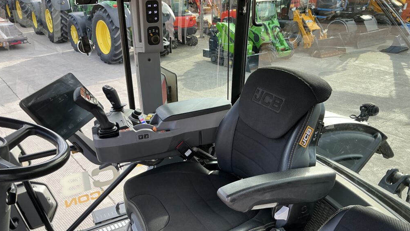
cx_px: 203
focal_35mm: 31
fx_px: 337
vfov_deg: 37.4
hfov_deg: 62.6
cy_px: 153
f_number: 1.8
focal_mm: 3
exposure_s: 1/122
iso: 25
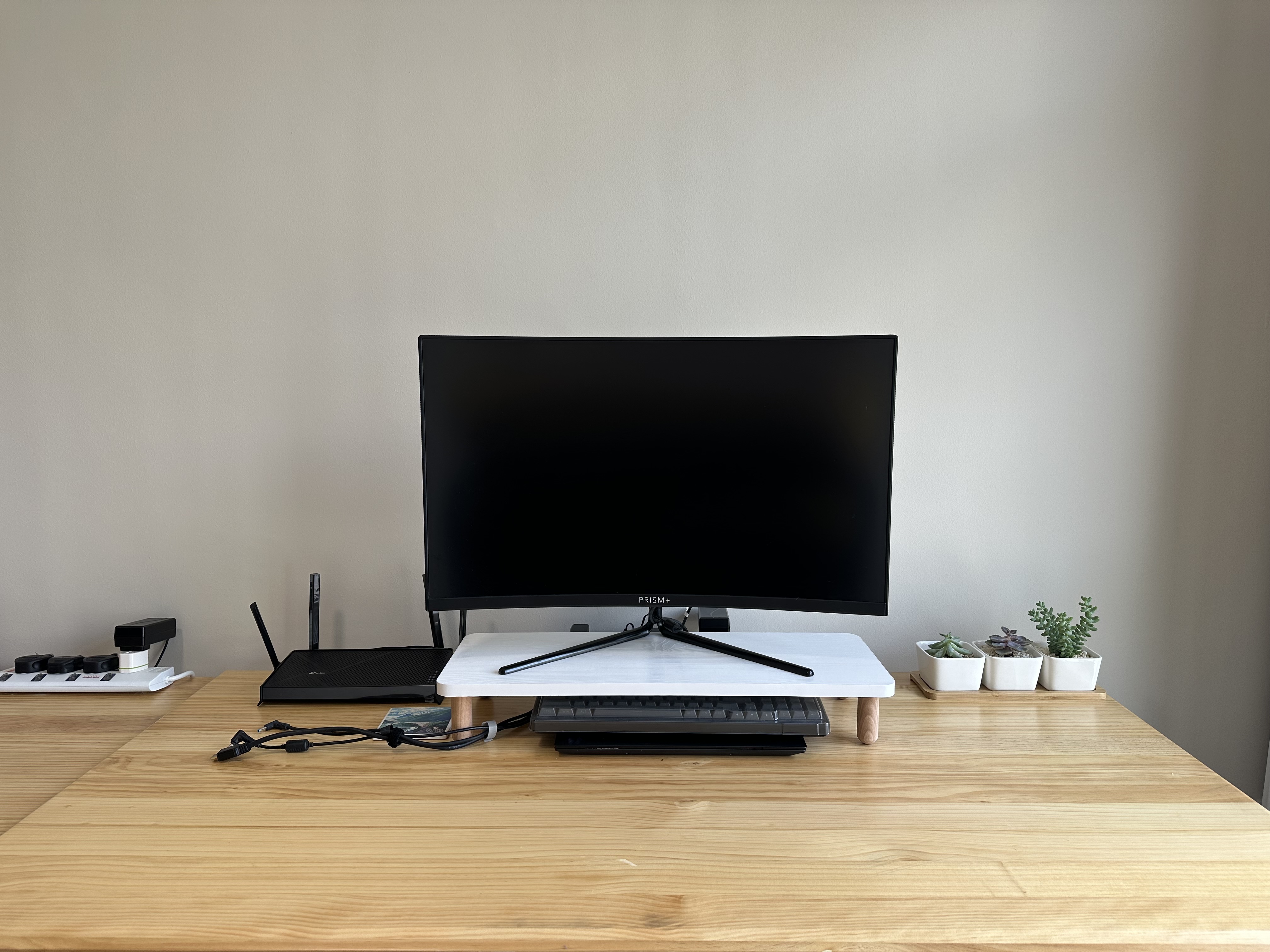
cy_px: 476
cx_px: 635
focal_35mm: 24
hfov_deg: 71.6
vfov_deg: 56.8
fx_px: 881
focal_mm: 6.86
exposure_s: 1/100
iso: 80
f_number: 1.78
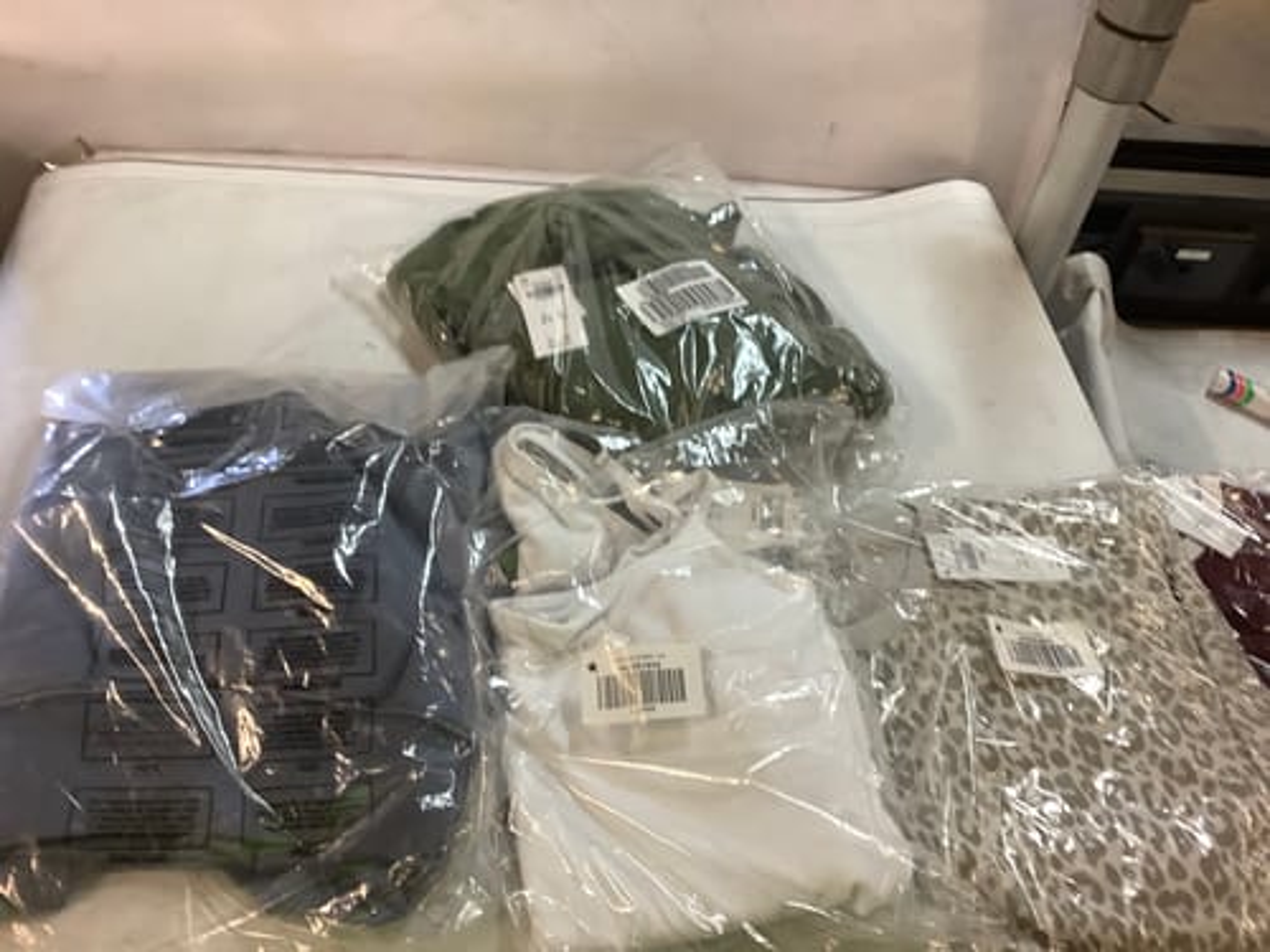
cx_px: 635
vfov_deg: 45.4
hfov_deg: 58.4
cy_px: 476
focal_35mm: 31
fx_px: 1137
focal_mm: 3.3
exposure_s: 1/50
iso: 160
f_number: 2.4
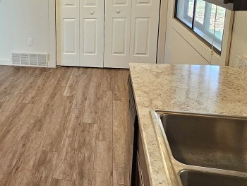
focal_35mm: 38
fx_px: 271
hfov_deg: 43.0
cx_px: 7
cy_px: 40
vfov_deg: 36.6
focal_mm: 2.2
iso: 200
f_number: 2.2
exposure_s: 1/60
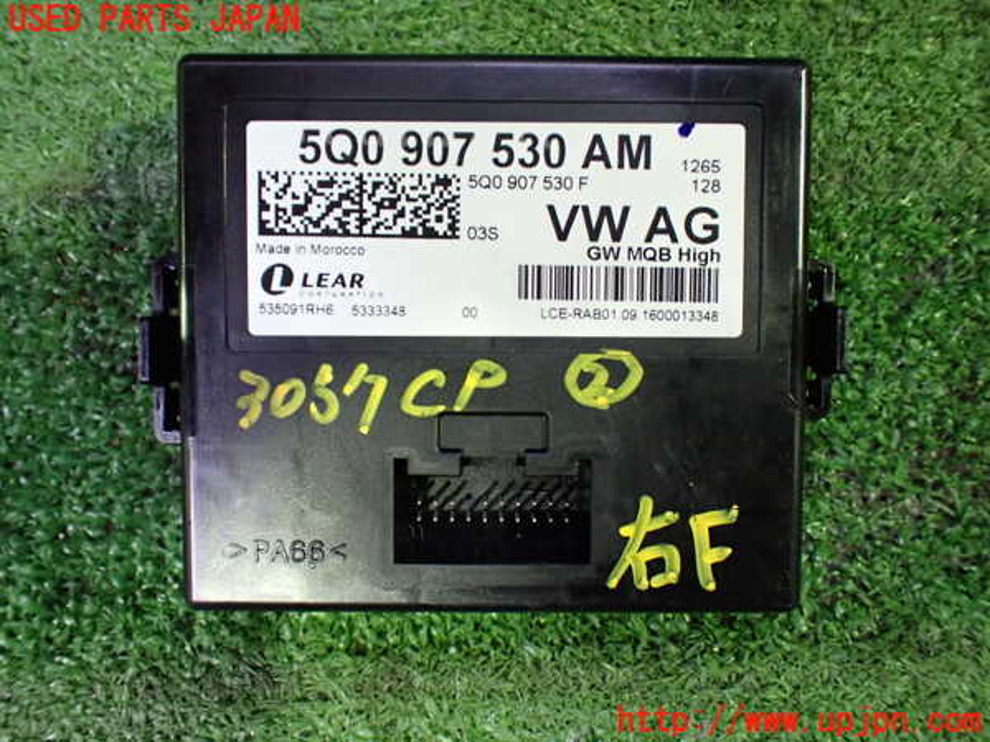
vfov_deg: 46.8
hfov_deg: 60.0
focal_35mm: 30
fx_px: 858
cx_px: 495
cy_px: 371
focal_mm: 5.4
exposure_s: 1/50
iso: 800
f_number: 2.3
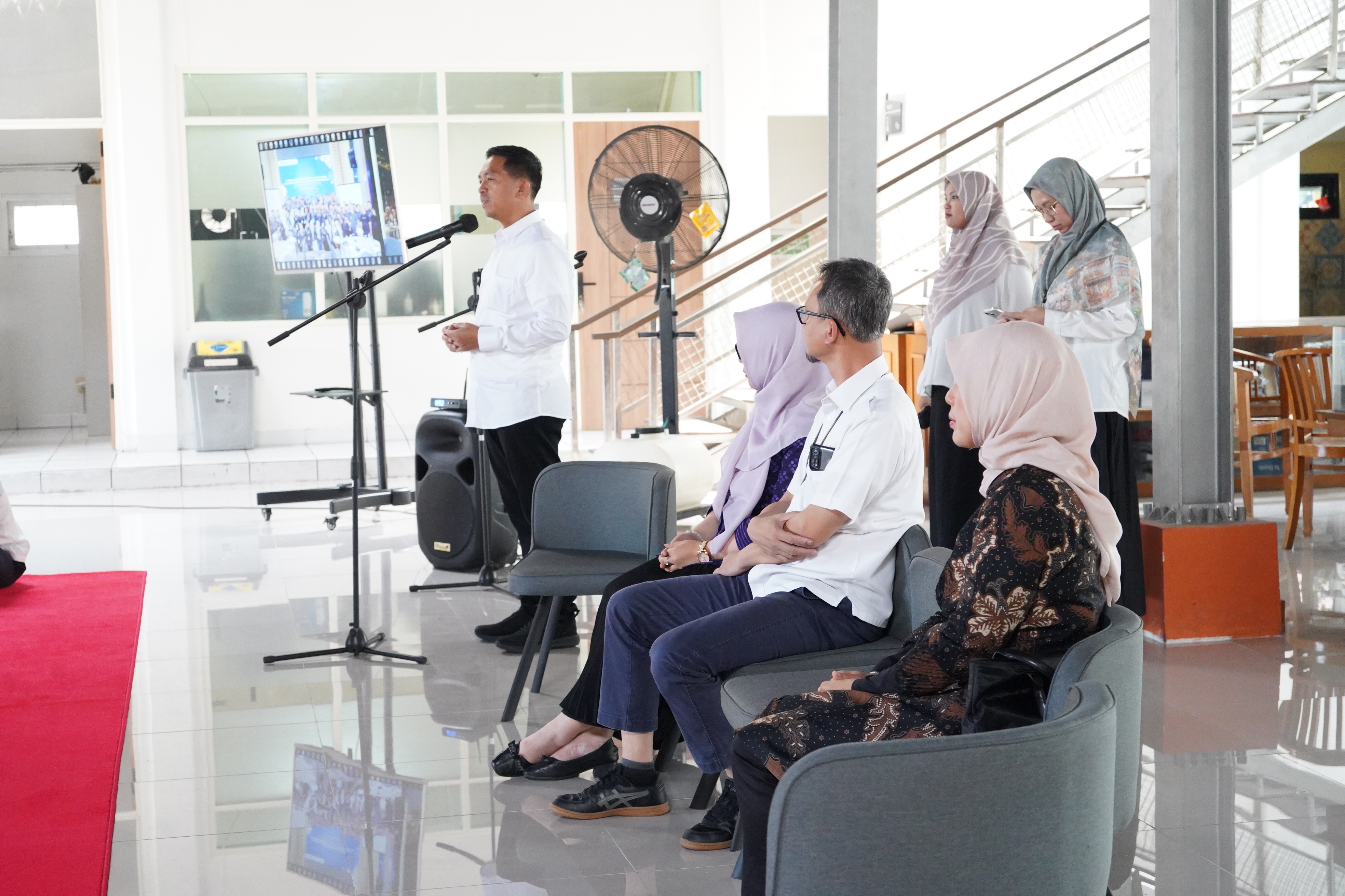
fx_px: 2241
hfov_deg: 33.4
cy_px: 448
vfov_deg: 22.6
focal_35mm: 60
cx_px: 672
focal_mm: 60
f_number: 5.6
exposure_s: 1/100
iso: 10000
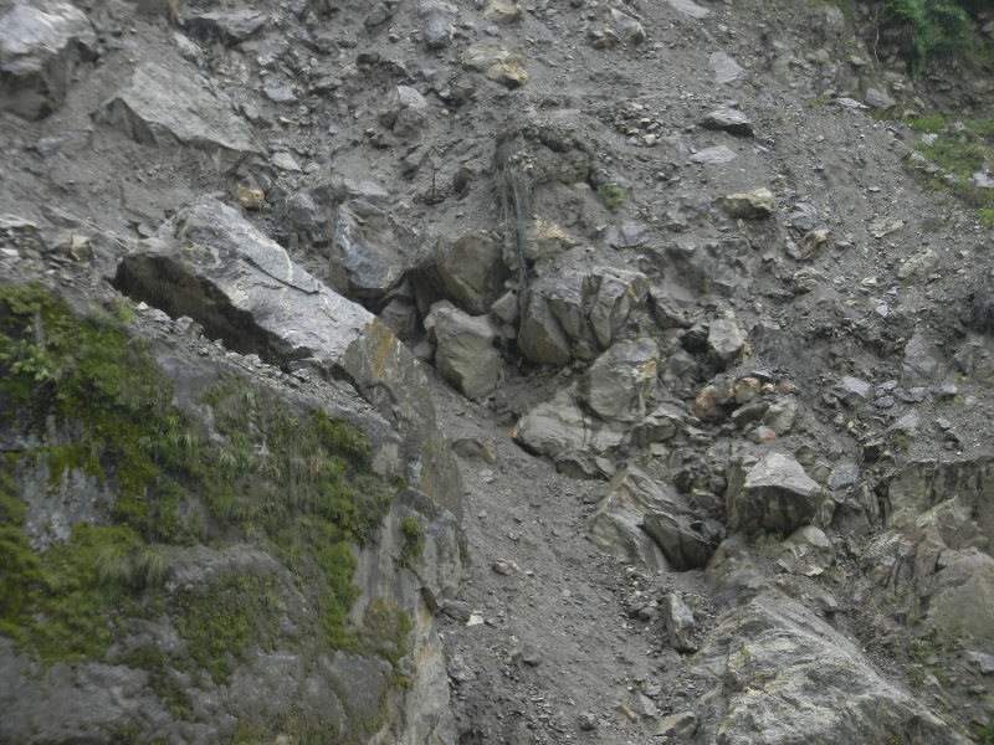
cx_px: 497
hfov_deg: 16.0
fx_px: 3532
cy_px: 372
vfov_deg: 12.0
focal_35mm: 123
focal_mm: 22.2
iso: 160
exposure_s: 1/125
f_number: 5.1
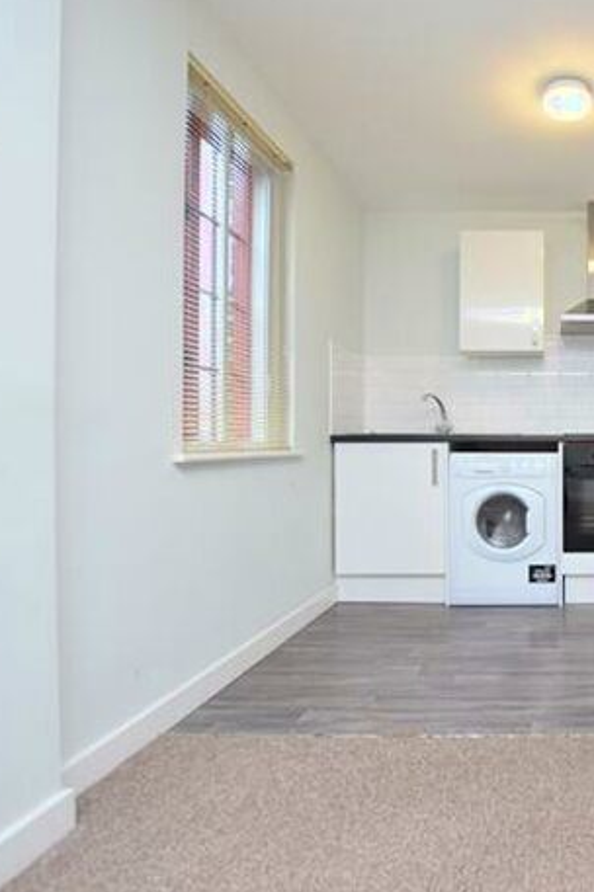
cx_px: 561
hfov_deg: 47.9
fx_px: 570
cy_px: 442
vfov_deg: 76.1
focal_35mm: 23
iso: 560
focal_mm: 10
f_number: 4
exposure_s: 1/60
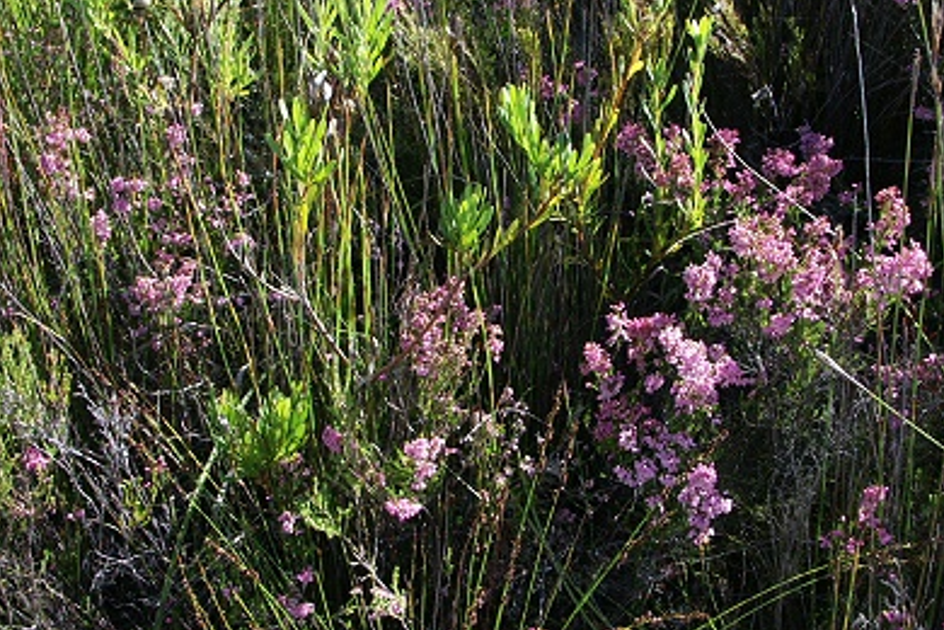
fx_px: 1259
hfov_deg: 41.1
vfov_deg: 28.1
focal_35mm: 48
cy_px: 315
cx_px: 511
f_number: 5.6
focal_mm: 7.72
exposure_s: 1/125
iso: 64
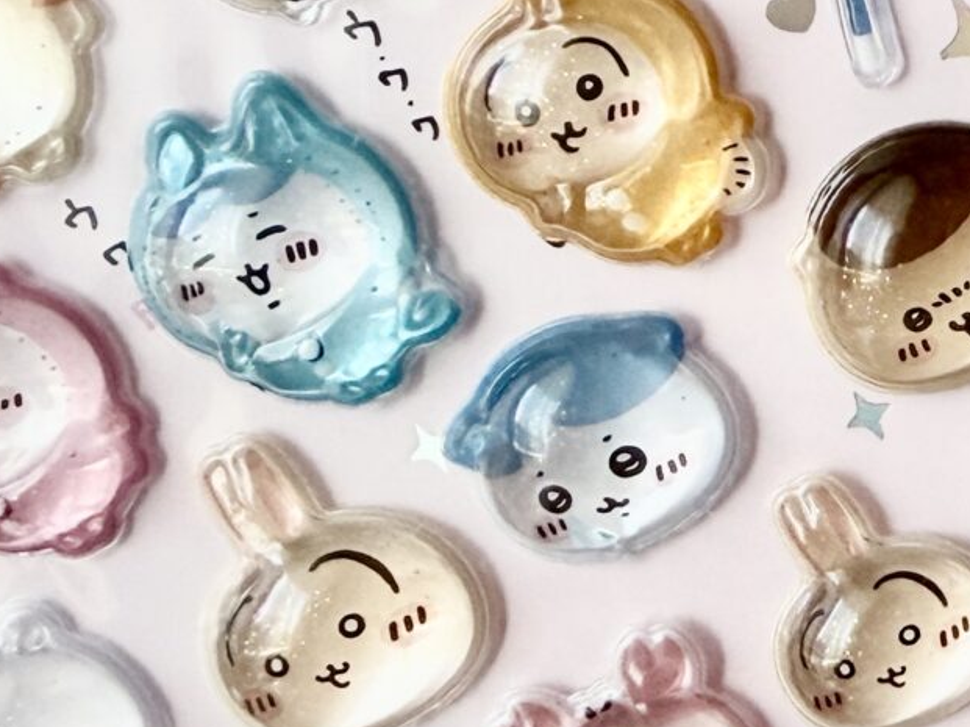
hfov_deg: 16.3
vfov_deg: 14.6
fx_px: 2773
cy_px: -27
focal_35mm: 99
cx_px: 1804
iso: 160
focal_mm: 2.22
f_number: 2.2
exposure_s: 1/121
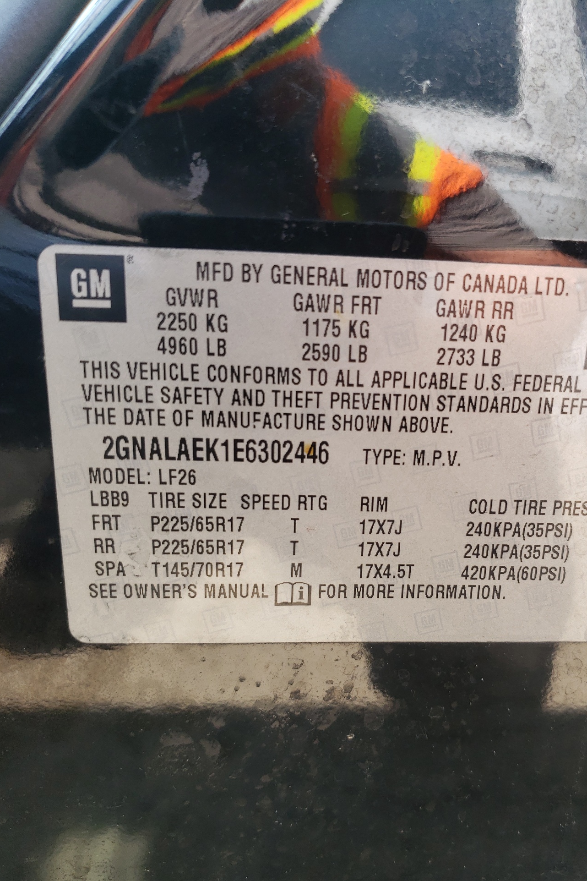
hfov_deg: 43.4
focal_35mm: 30
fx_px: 734
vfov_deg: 61.8
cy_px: 486
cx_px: 353
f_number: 1.5
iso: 50
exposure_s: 1/244
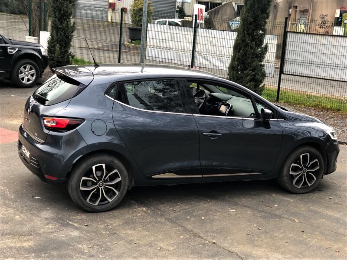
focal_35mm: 57
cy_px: 130
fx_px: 571
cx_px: 174
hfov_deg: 33.8
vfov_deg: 25.7
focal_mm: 6.6
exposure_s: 1/33
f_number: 2.8
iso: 20
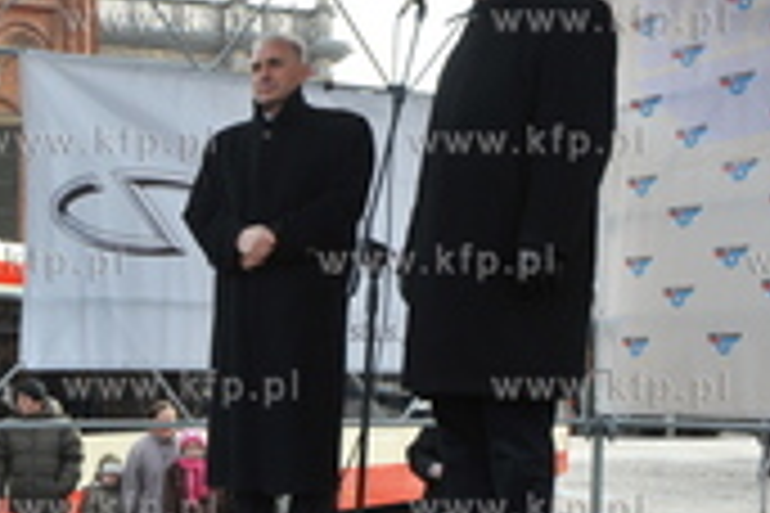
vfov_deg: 23.6
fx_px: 1198
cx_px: -90
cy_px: 446
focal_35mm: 56
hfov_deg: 31.4
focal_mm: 24
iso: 640
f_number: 10
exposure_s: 1/250
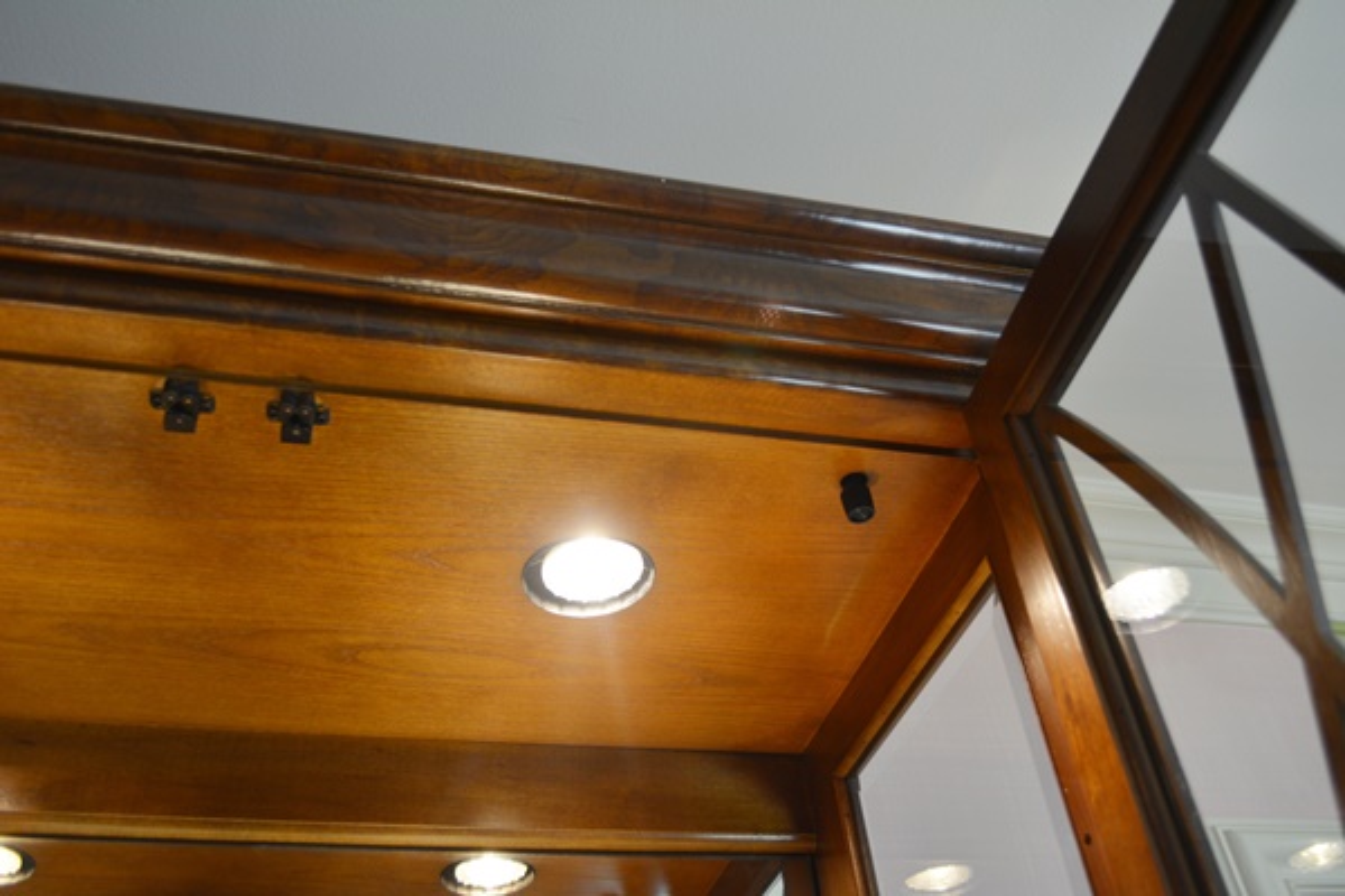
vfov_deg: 40.0
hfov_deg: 57.2
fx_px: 1233
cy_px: 448
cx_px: 672
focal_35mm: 33
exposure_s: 1/60
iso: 500
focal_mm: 22
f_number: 4
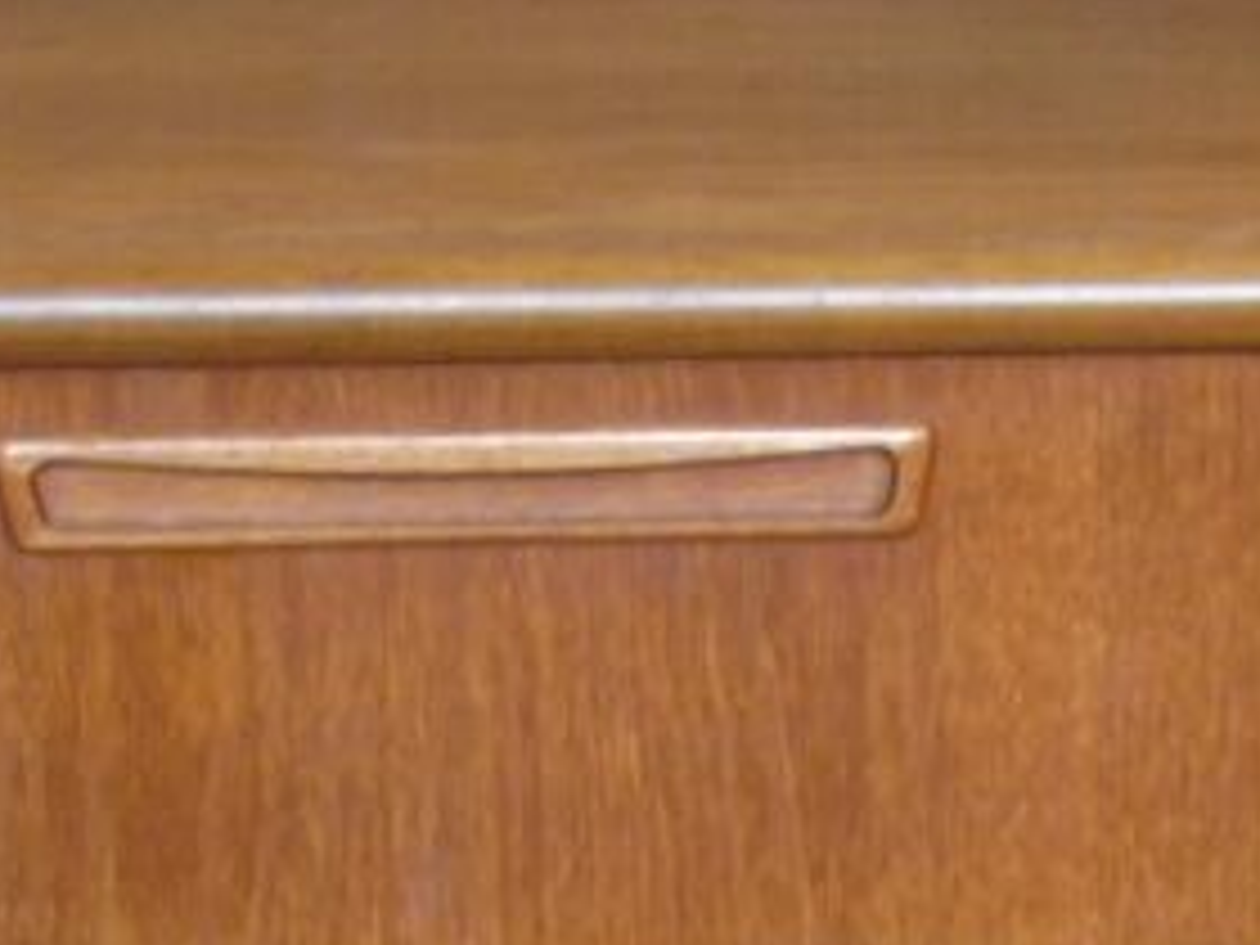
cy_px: 1206
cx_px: 1530
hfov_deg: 11.5
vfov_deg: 8.7
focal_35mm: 168
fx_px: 6115
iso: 400
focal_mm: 8.2
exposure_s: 1/8
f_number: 4.1
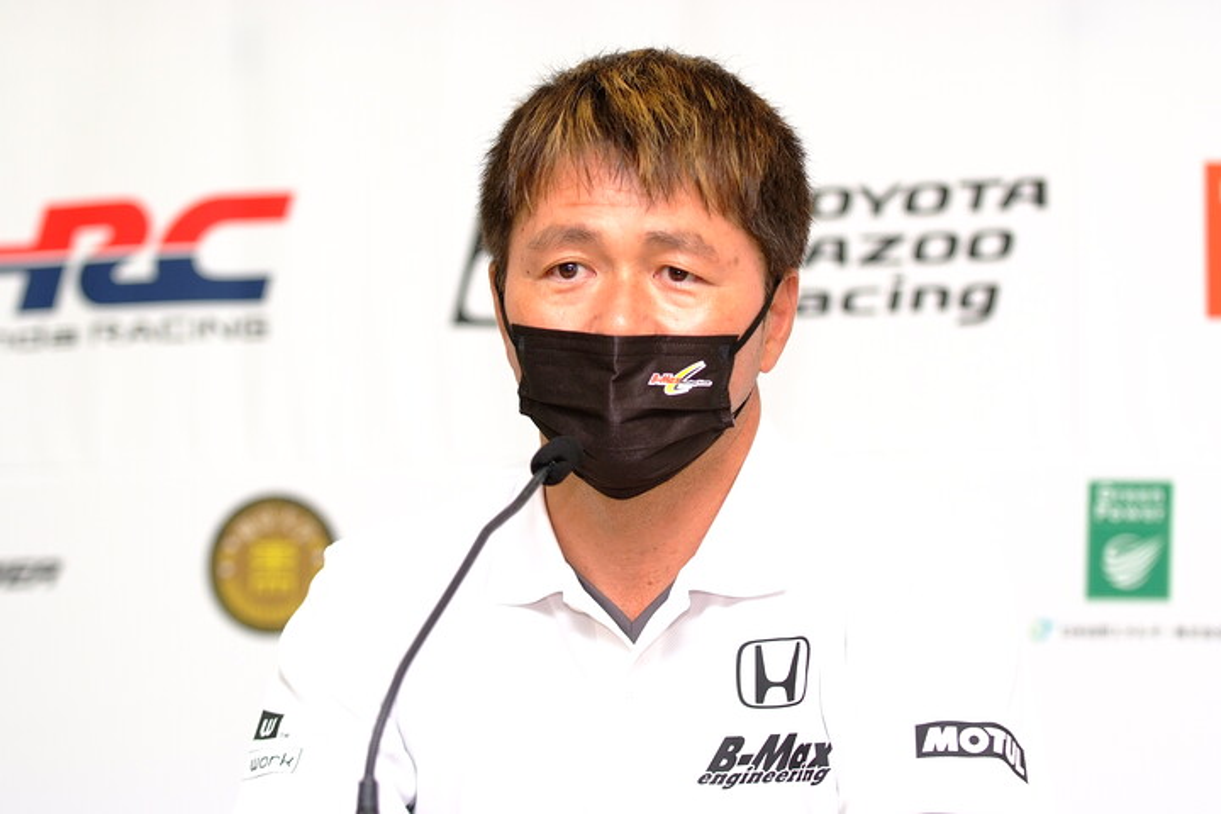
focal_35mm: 143
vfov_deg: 9.6
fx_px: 4850
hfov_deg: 14.3
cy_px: 407
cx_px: 610
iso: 400
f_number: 2.8
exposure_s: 1/250
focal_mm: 95
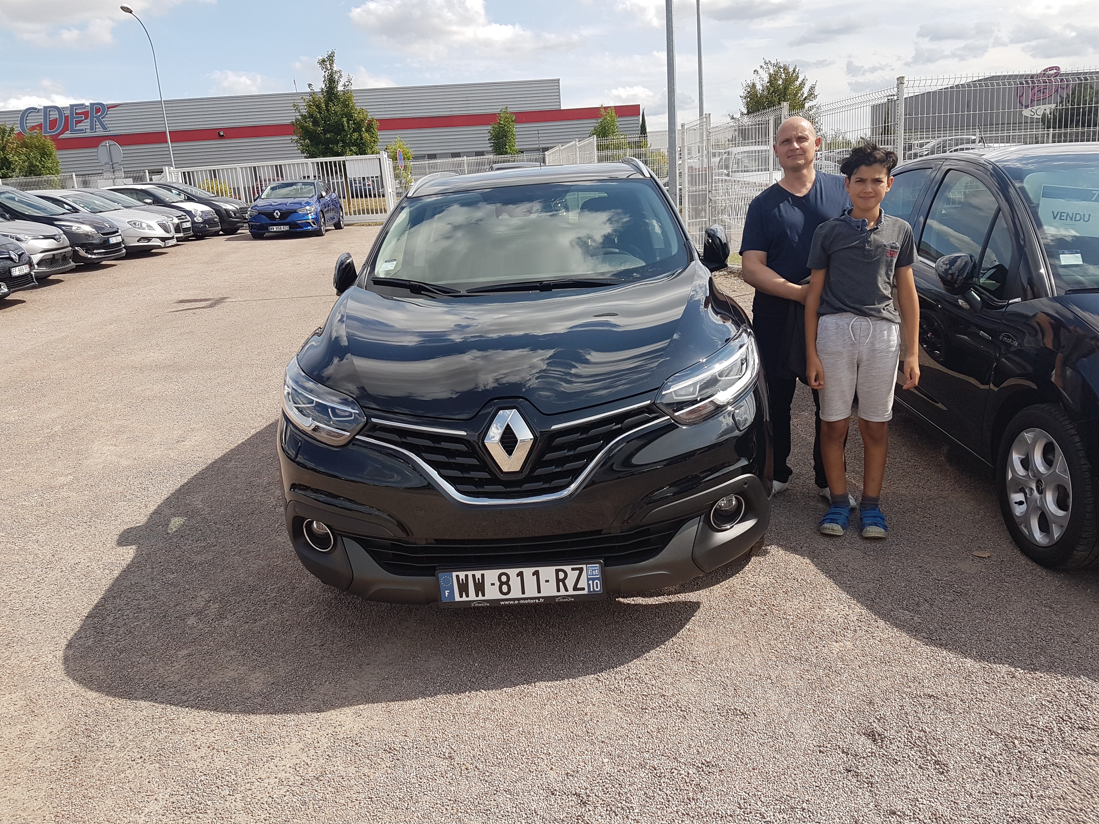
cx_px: 550
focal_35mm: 26
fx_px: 825
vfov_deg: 53.1
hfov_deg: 67.3
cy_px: 412
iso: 40
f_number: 1.7
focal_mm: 4.2
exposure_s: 1/1652
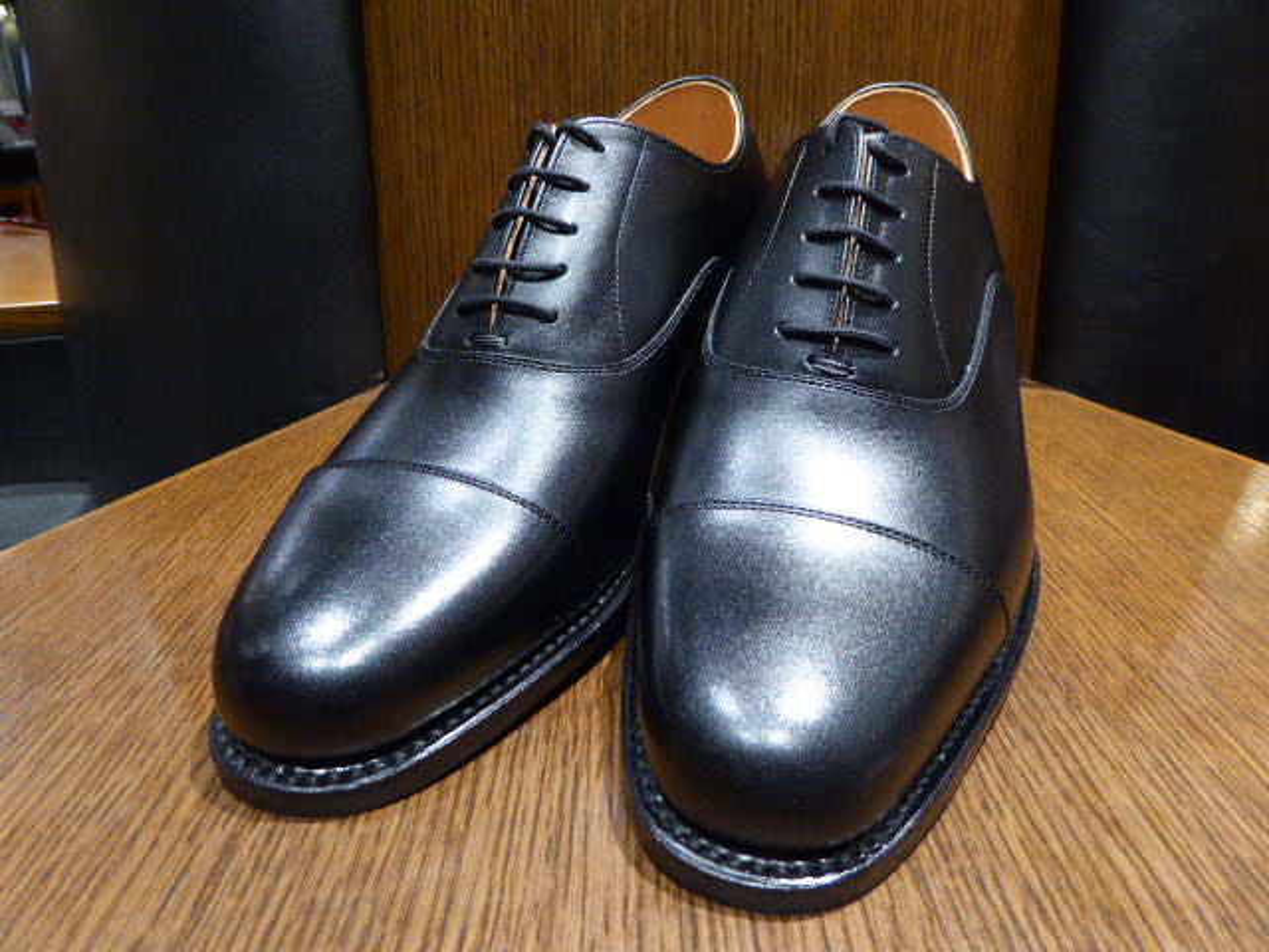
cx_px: 634
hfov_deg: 71.6
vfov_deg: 56.8
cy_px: 476
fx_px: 880
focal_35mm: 24
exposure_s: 1/20
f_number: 3.3
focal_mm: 4.3
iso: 400
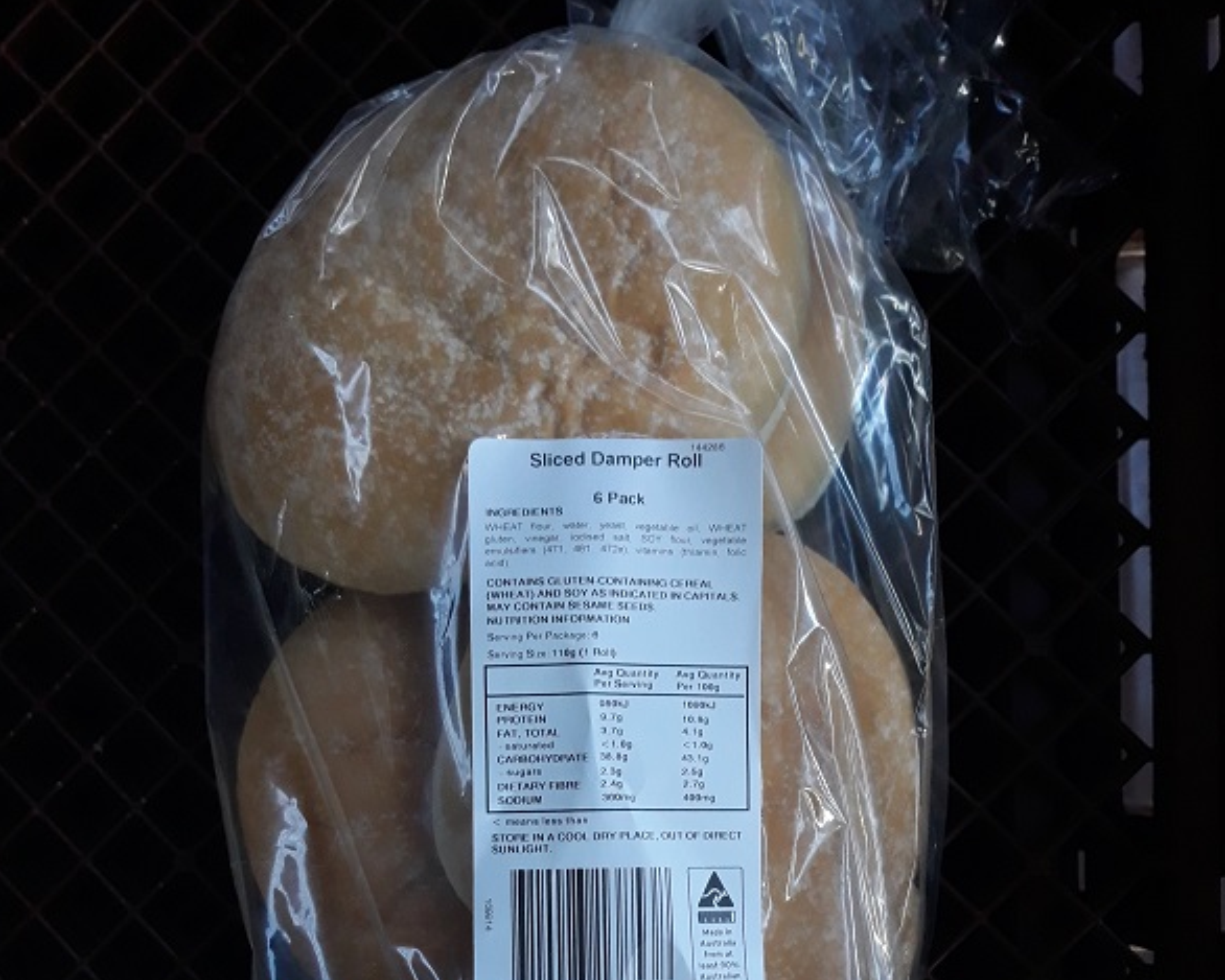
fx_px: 1305
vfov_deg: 39.9
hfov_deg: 50.3
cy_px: 744
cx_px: 621
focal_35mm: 36
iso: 250
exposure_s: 1/50
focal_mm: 3.71
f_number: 1.7
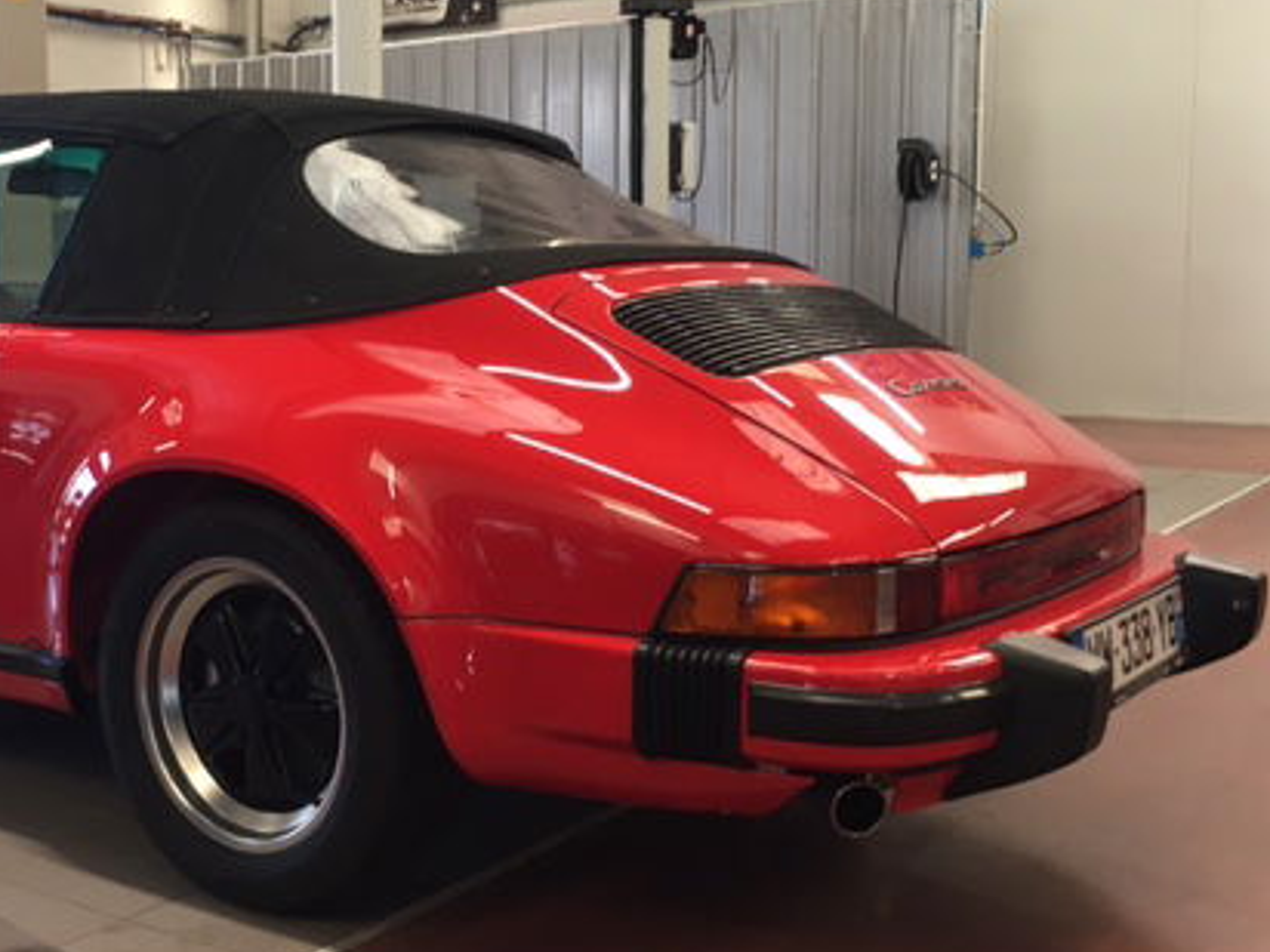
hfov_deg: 41.3
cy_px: 428
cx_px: 385
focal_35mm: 45
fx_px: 1651
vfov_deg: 32.2
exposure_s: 1/33
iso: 64
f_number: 2.2
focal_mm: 4.15
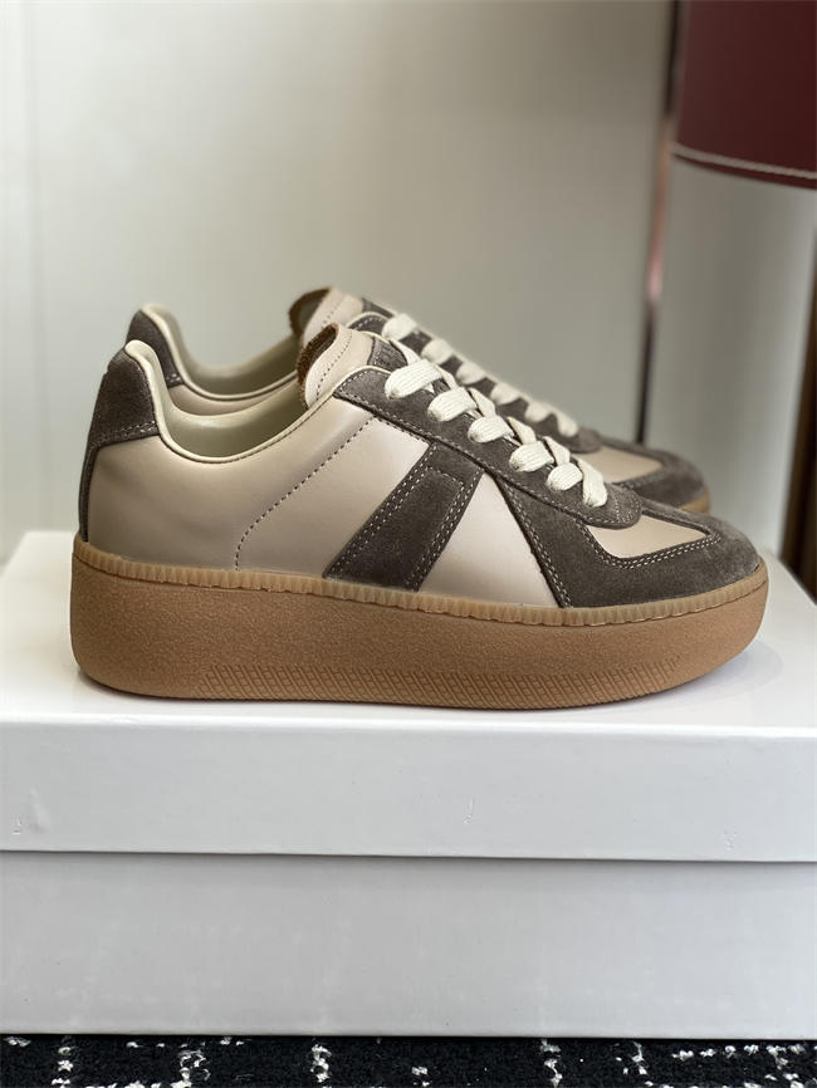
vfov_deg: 36.8
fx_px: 1636
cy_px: 544
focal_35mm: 52
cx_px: 408
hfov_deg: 28.0
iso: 25
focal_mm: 6
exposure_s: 1/122
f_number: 2
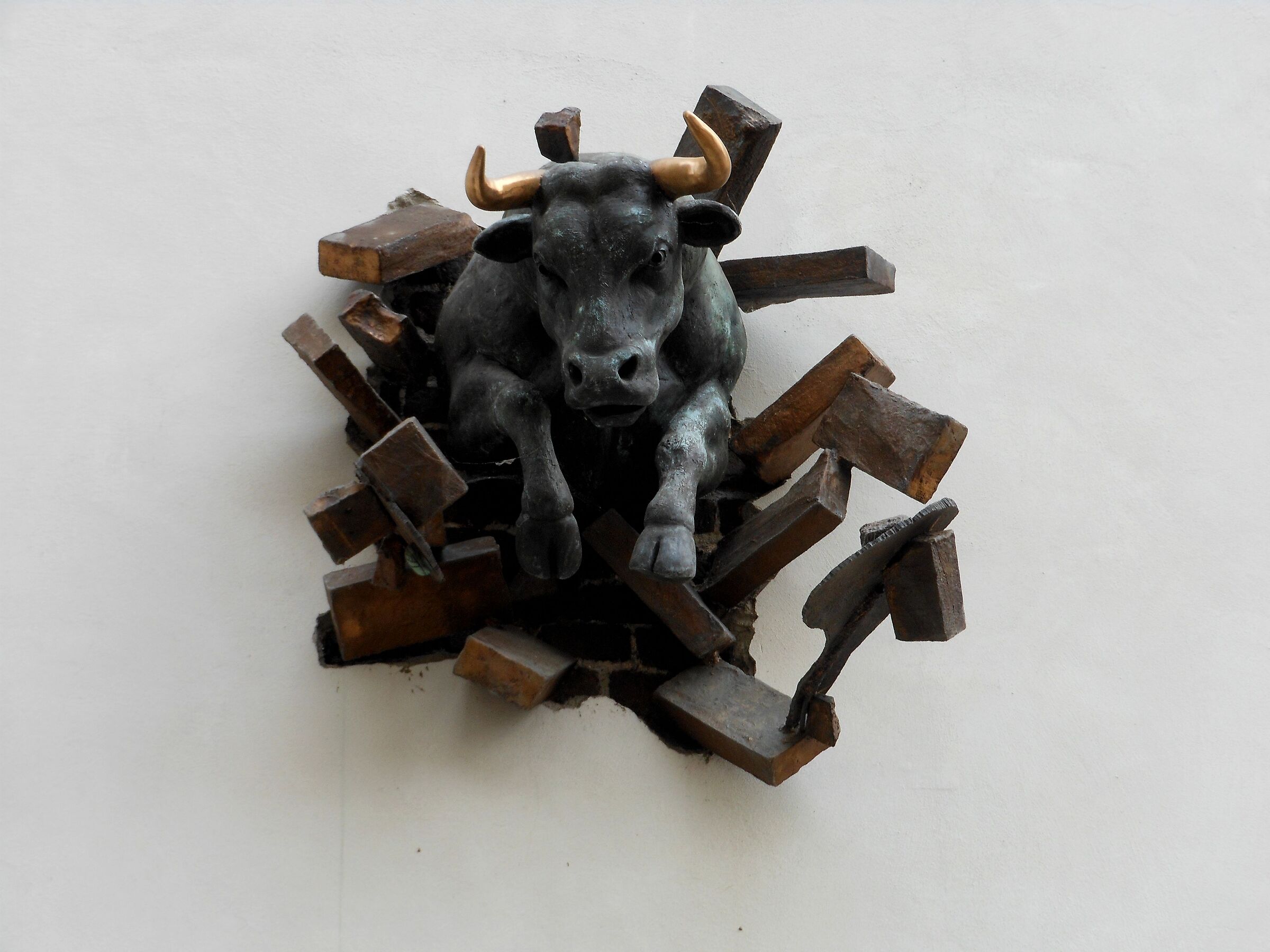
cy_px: 476
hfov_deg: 22.5
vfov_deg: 17.0
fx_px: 3192
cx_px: 635
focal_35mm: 87
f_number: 5.3
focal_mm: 15.6
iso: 100
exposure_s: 1/80
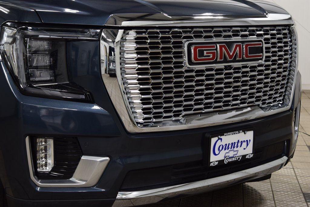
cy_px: 104
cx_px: 155
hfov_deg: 31.9
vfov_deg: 21.6
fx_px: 543
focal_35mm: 63
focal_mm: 42
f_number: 6.3
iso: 400
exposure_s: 1/20
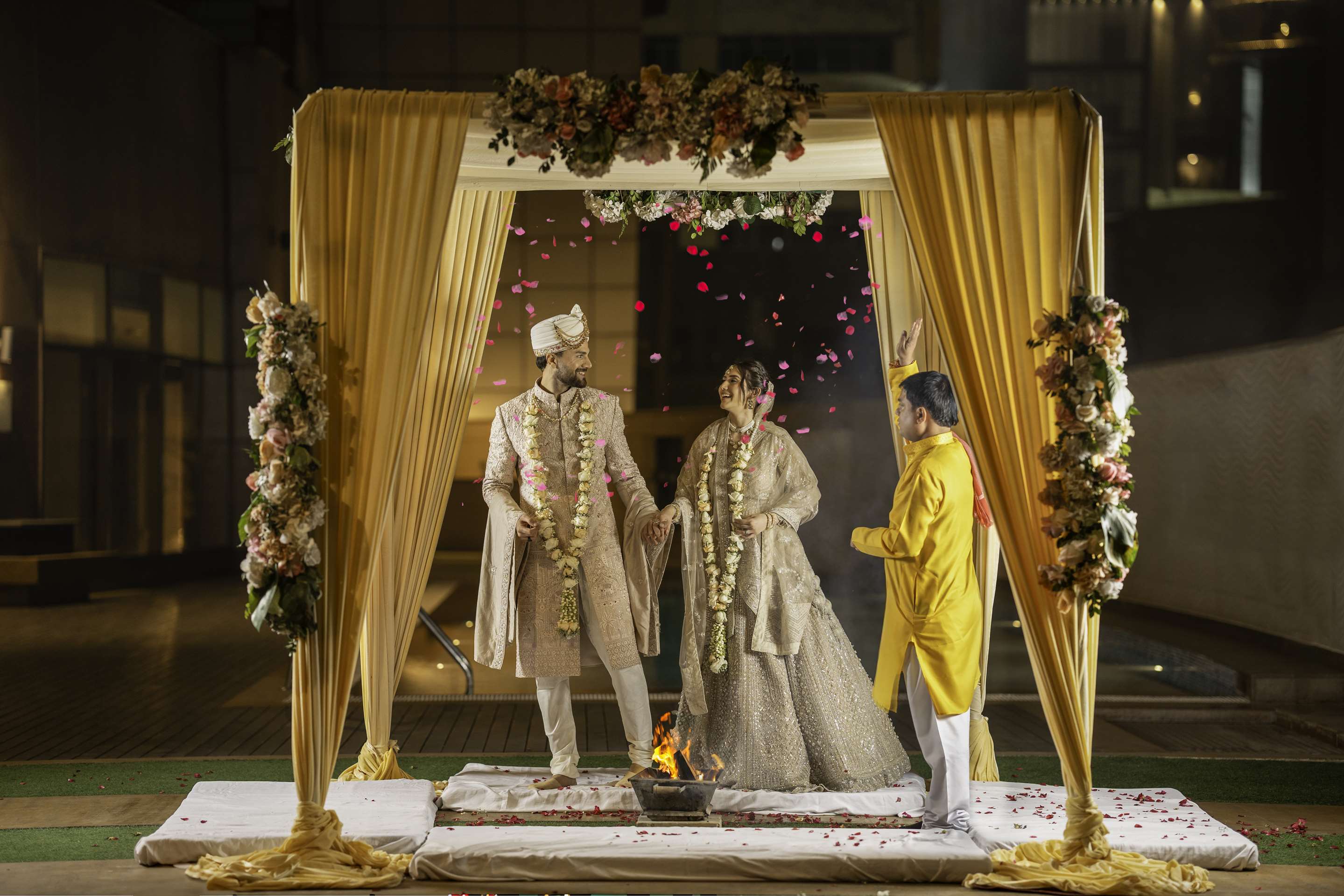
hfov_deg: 23.9
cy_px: 448
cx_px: 672
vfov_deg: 16.1
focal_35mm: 85
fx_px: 3173
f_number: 1.6
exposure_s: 1/200
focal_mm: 85
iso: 400
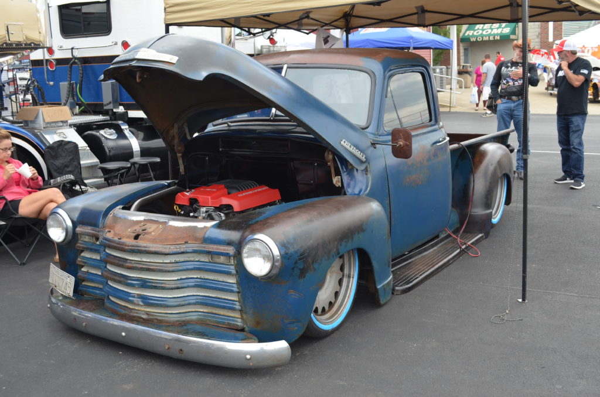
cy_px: 198
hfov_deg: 49.6
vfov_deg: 34.1
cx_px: 300
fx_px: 649
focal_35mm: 39
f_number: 6.3
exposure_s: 1/160
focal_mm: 26
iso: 200
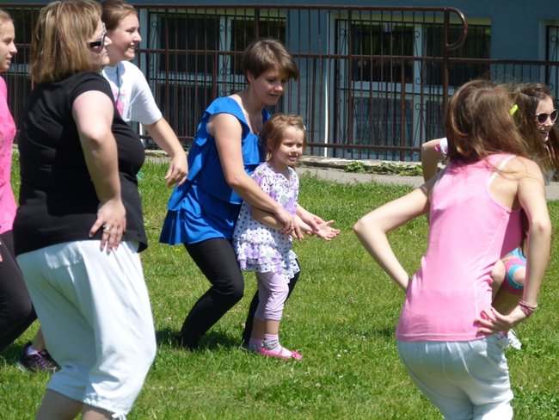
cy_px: 210
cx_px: 280
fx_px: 3296
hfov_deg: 9.7
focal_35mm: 204
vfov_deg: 7.3
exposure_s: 1/800
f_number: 4
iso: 100
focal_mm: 36.7
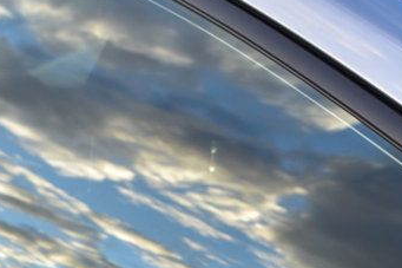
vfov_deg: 6.7
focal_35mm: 202
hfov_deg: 10.1
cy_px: 388
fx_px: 2260
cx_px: 323
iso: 400
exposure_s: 1/80
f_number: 8
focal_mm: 45
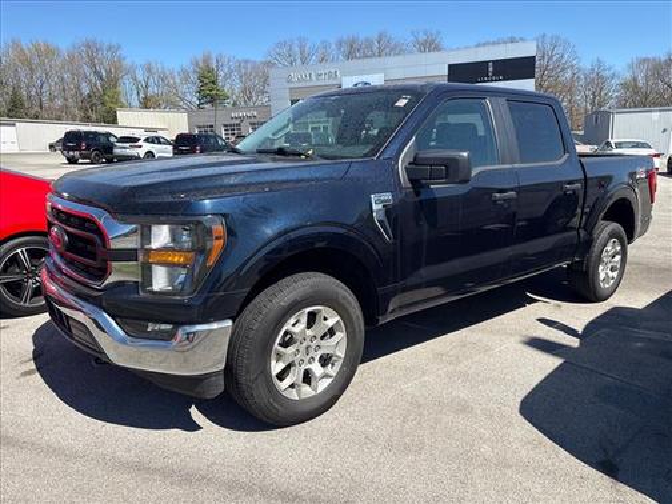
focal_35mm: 26
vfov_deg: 53.1
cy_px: 252
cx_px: 336
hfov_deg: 67.3
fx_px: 505
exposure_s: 1/2208
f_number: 1.6
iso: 50
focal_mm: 5.96
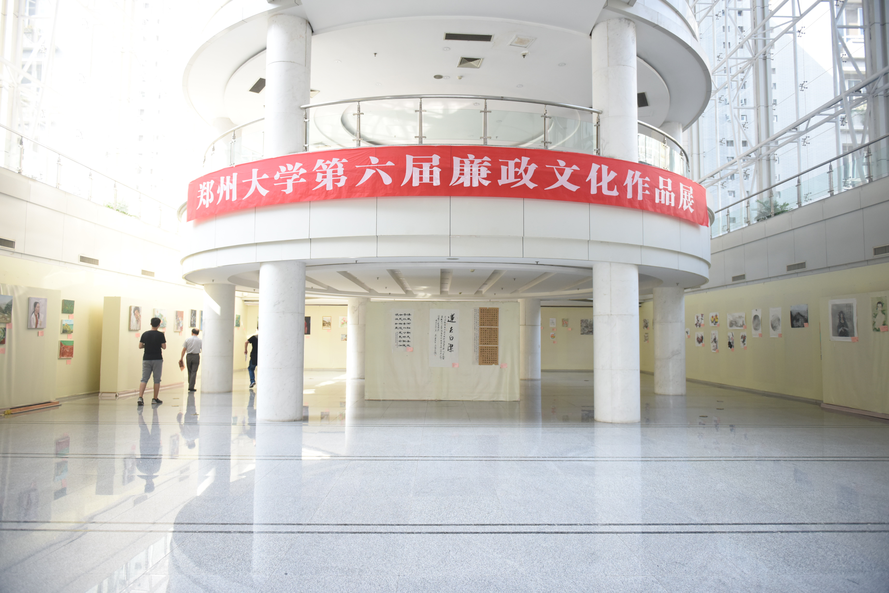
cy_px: 296
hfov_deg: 73.7
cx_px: 444
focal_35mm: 24
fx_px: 593
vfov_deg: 53.2
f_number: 2.8
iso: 1000
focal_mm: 24
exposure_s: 1/800
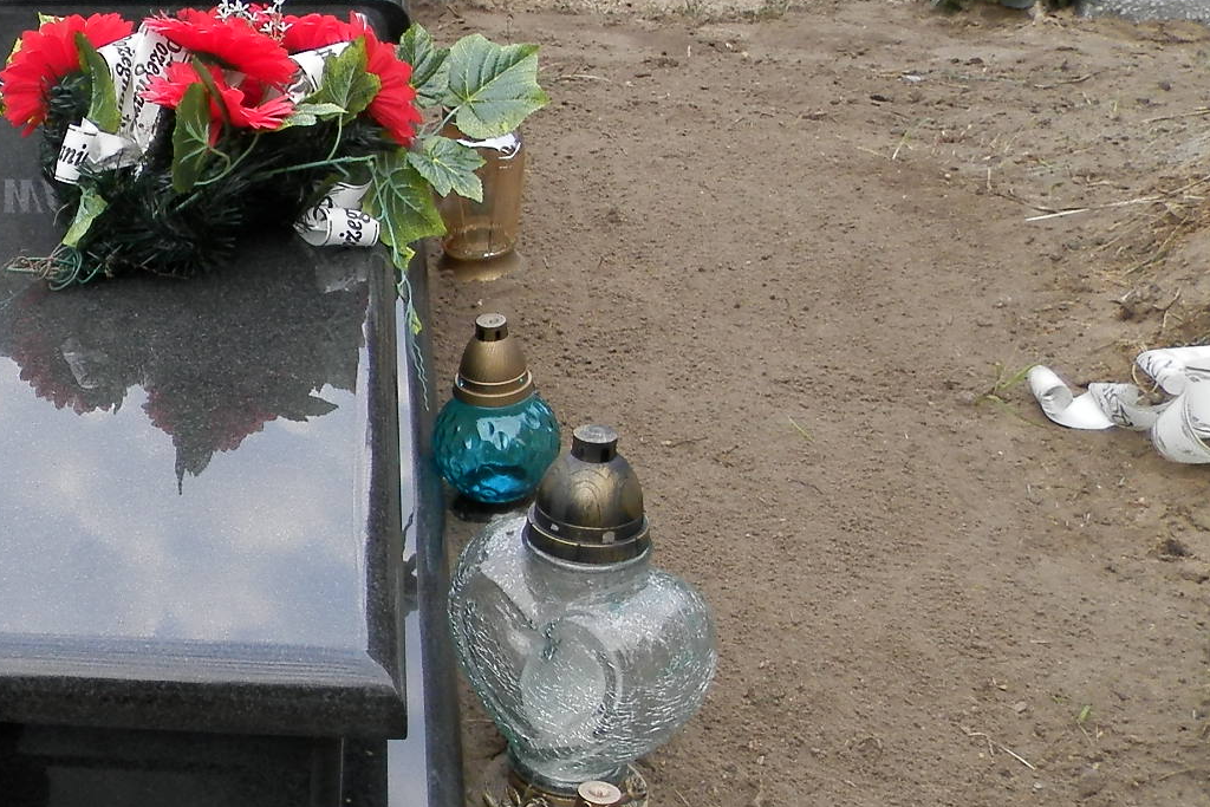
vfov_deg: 20.9
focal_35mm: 65
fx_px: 2185
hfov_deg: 28.6
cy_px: 460
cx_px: -53
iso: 80
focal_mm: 4.5
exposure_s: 1/50
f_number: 3.1
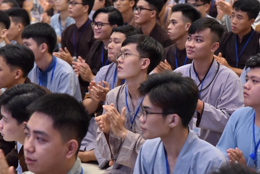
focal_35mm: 121
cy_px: 84
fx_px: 875
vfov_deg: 11.3
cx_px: 125
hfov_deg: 16.9
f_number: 5.6
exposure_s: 1/125
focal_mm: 105
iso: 2500
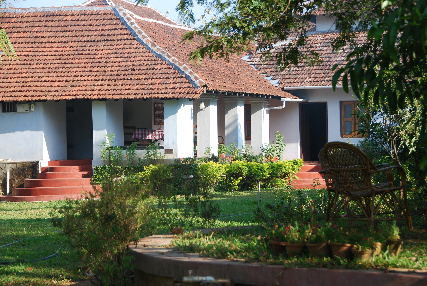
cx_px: 214
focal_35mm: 105
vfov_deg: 13.1
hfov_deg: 19.4
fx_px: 1247
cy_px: 143
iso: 100
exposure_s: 1/125
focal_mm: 70
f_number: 7.1
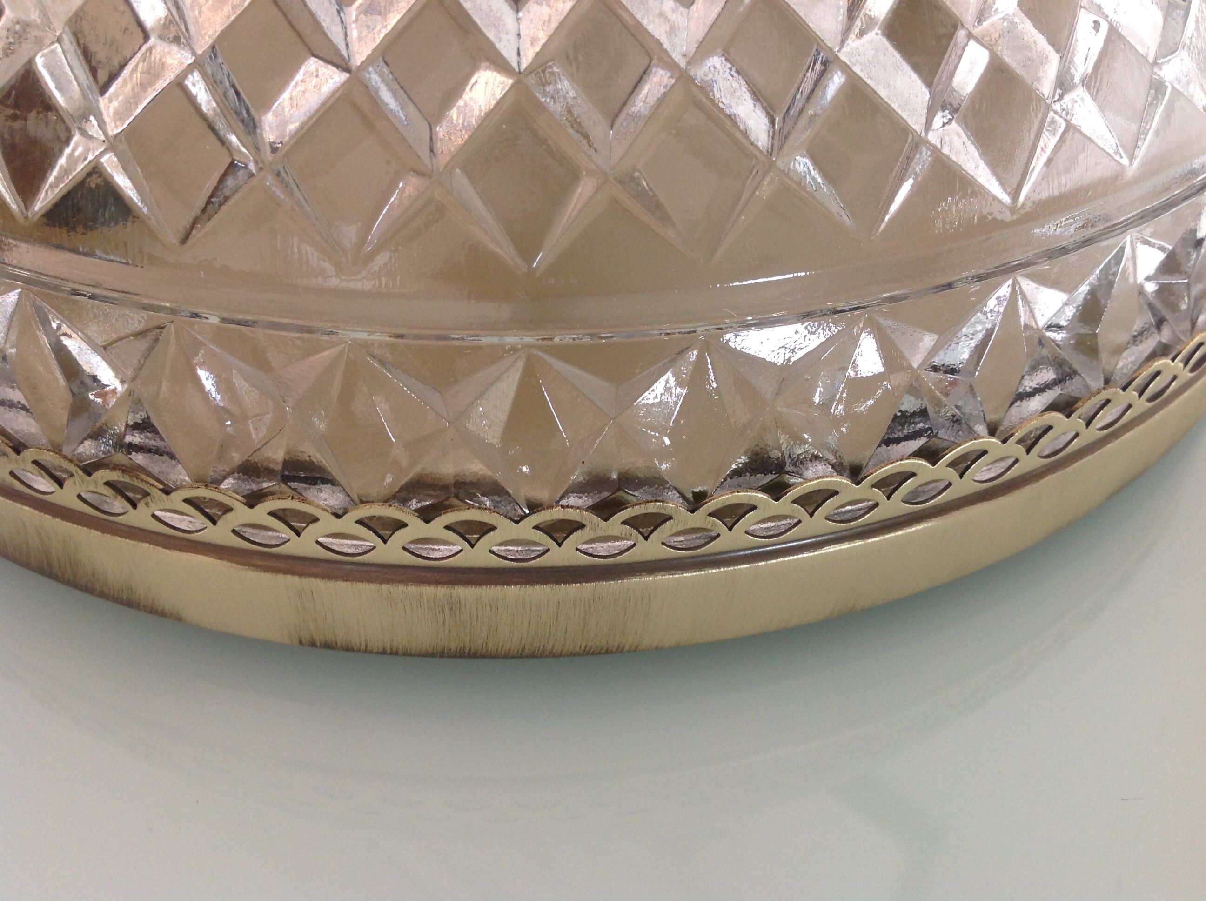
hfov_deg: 52.7
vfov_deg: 40.6
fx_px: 1218
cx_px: 603
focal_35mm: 35
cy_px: 450
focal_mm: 4.28
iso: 100
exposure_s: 1/15
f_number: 2.4
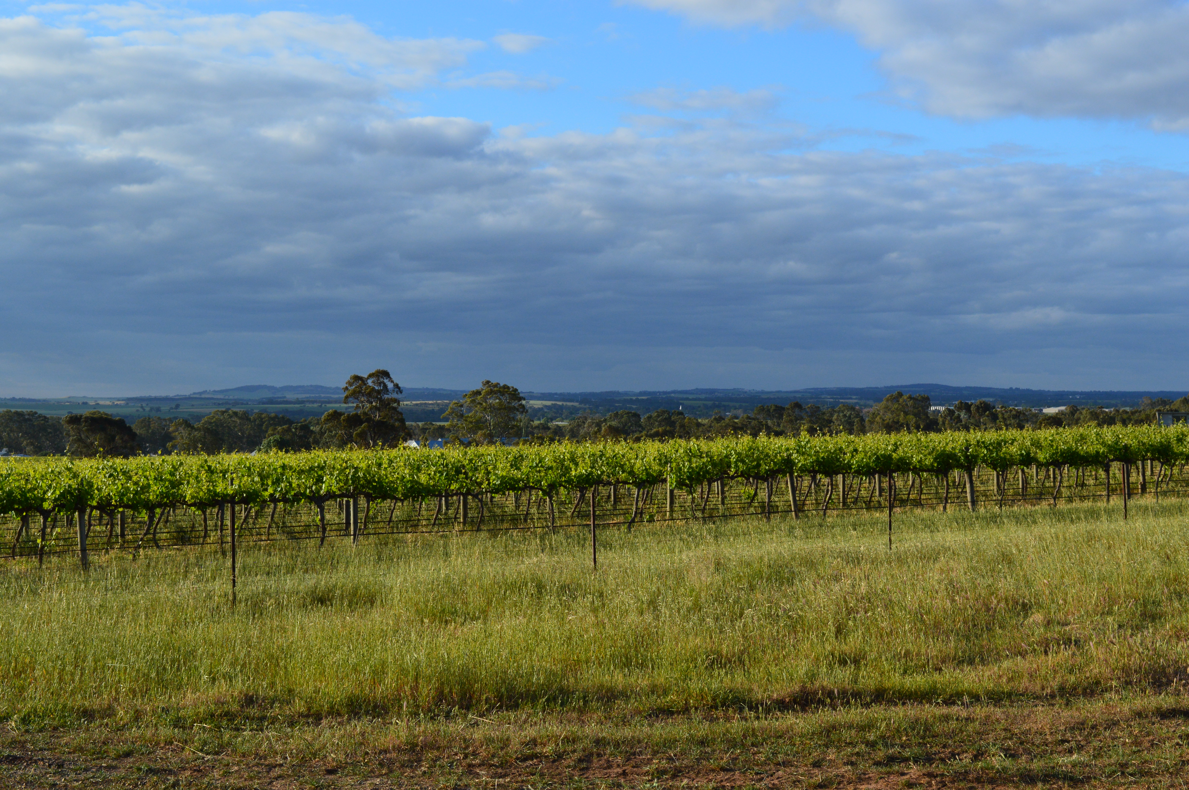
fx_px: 1782
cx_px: 594
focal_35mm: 54
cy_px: 395
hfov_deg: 36.9
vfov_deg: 25.0
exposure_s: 1/500
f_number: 11
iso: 400
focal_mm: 36
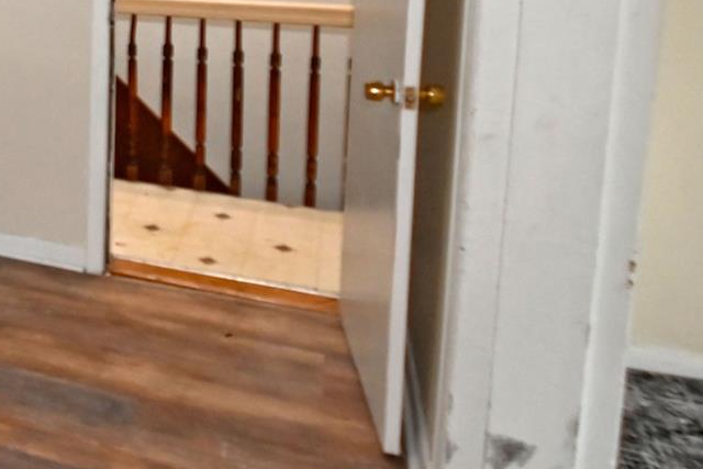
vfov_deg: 26.0
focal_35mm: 48
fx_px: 937
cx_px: -255
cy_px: -47
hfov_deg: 30.4
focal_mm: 10
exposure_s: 1/60
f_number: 4
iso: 1100
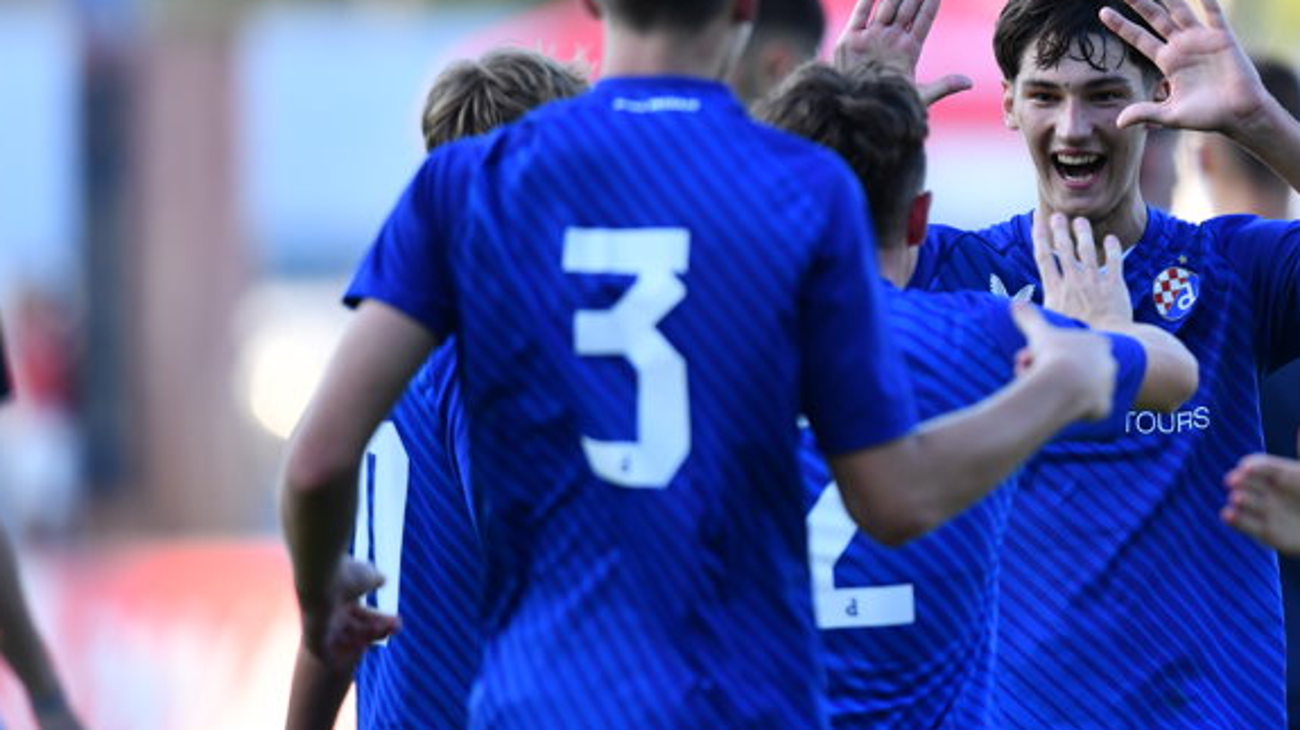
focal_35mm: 874
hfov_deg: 2.5
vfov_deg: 1.4
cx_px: 1253
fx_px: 30118
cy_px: 236
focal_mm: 400
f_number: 2.8
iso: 500
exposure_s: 1/1600
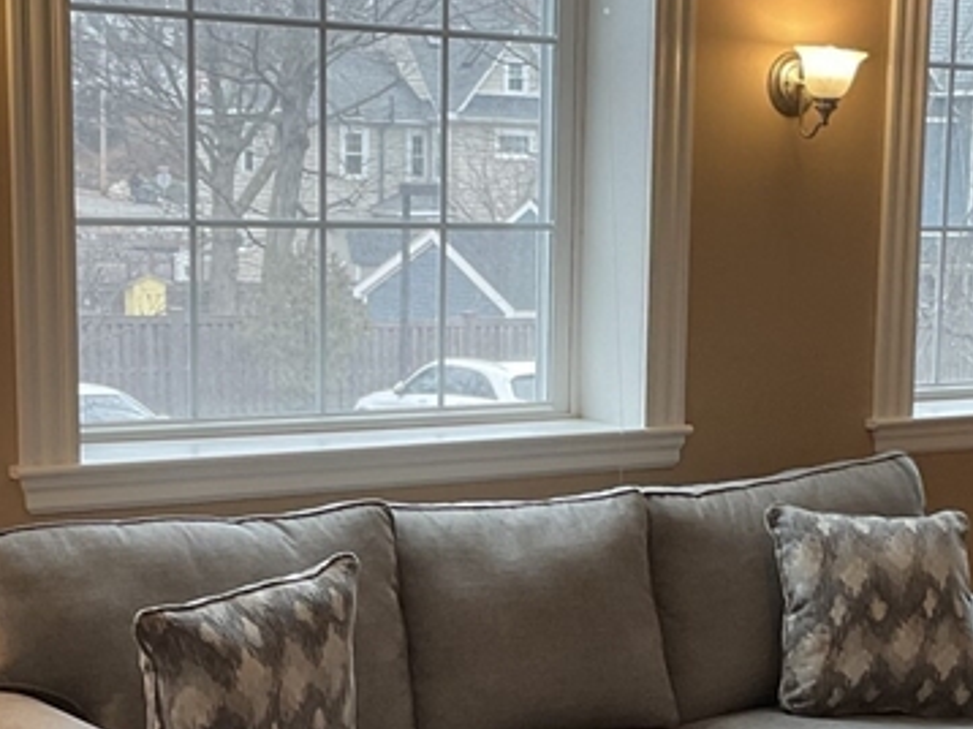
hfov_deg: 23.4
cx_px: 693
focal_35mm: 83
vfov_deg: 17.7
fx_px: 2331
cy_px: 544
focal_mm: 3
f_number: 1.8
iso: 40
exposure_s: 1/60
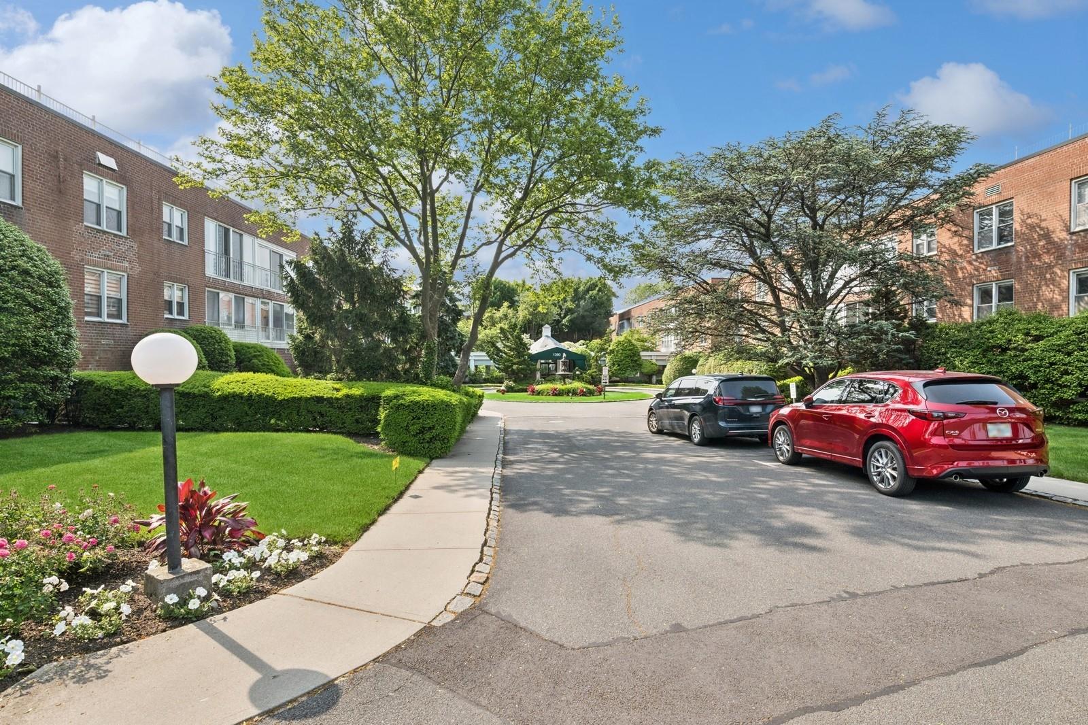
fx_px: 514
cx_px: 544
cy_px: 362
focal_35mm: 17
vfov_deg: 70.4
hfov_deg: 93.3
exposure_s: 1/200
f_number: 14
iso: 640
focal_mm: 17
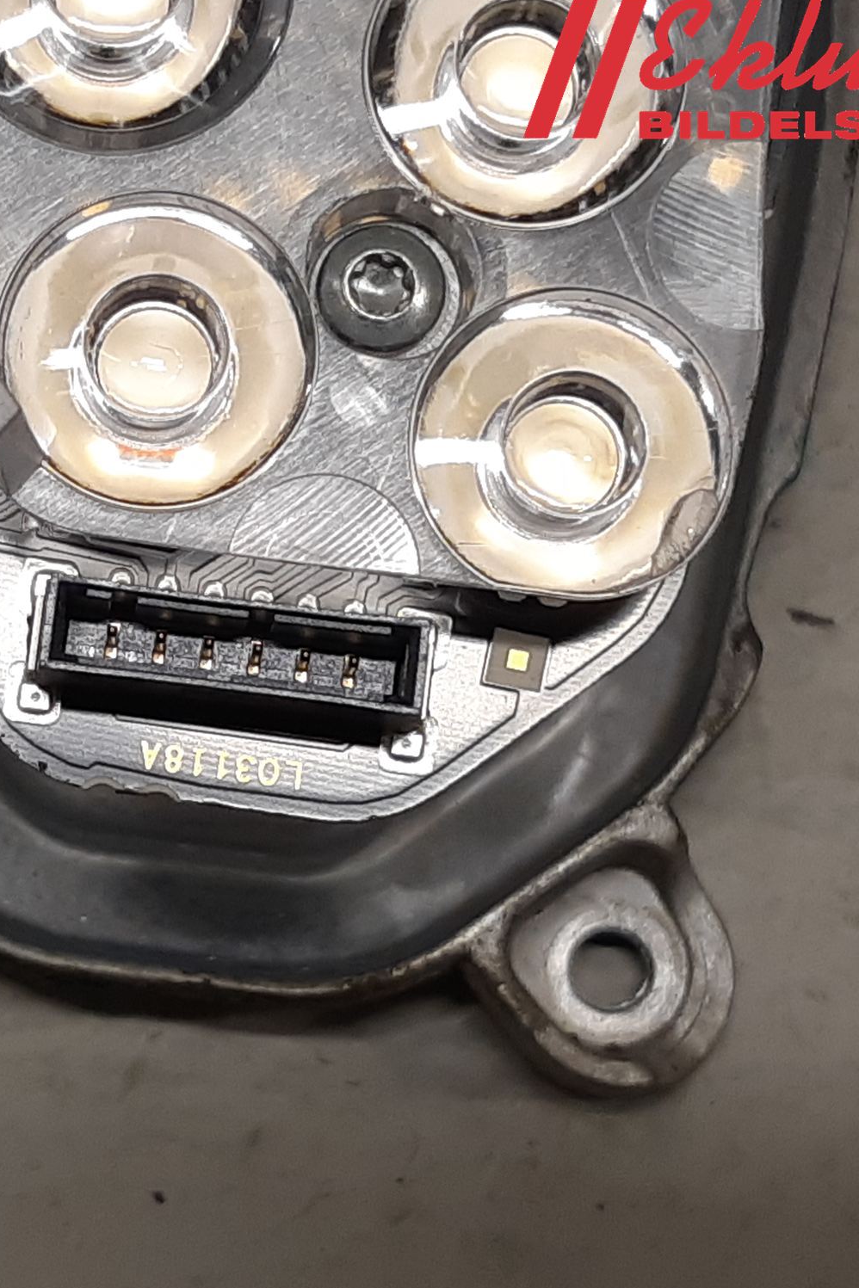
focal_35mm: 37
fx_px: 1324
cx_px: 170
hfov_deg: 34.8
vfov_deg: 51.9
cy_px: 654
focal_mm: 3.93
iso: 64
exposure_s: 1/50
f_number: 1.7
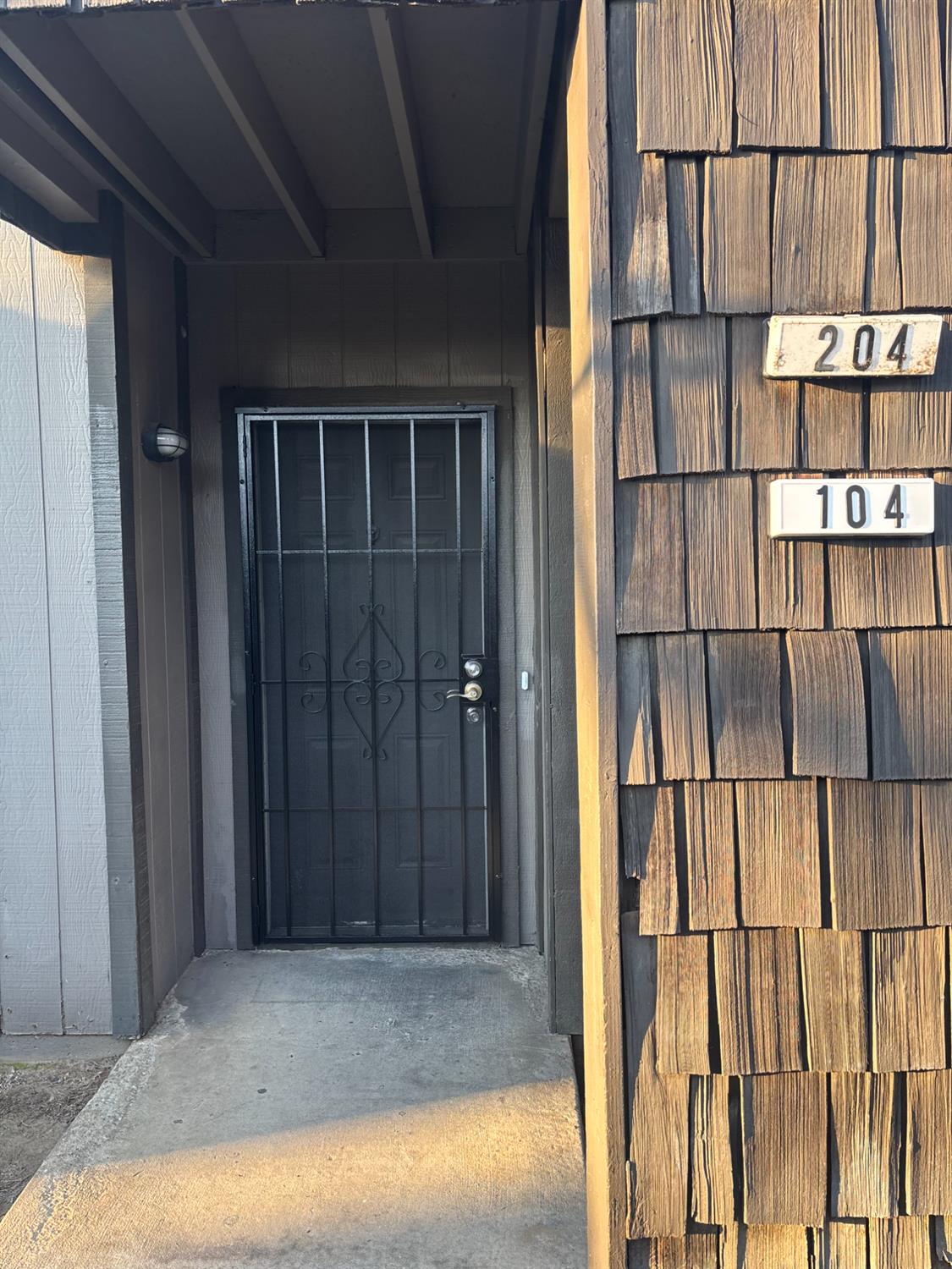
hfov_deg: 53.1
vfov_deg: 67.3
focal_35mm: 26
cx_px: 476
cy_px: 634
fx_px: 953
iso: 50
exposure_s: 1/121
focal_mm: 5.96
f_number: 1.6
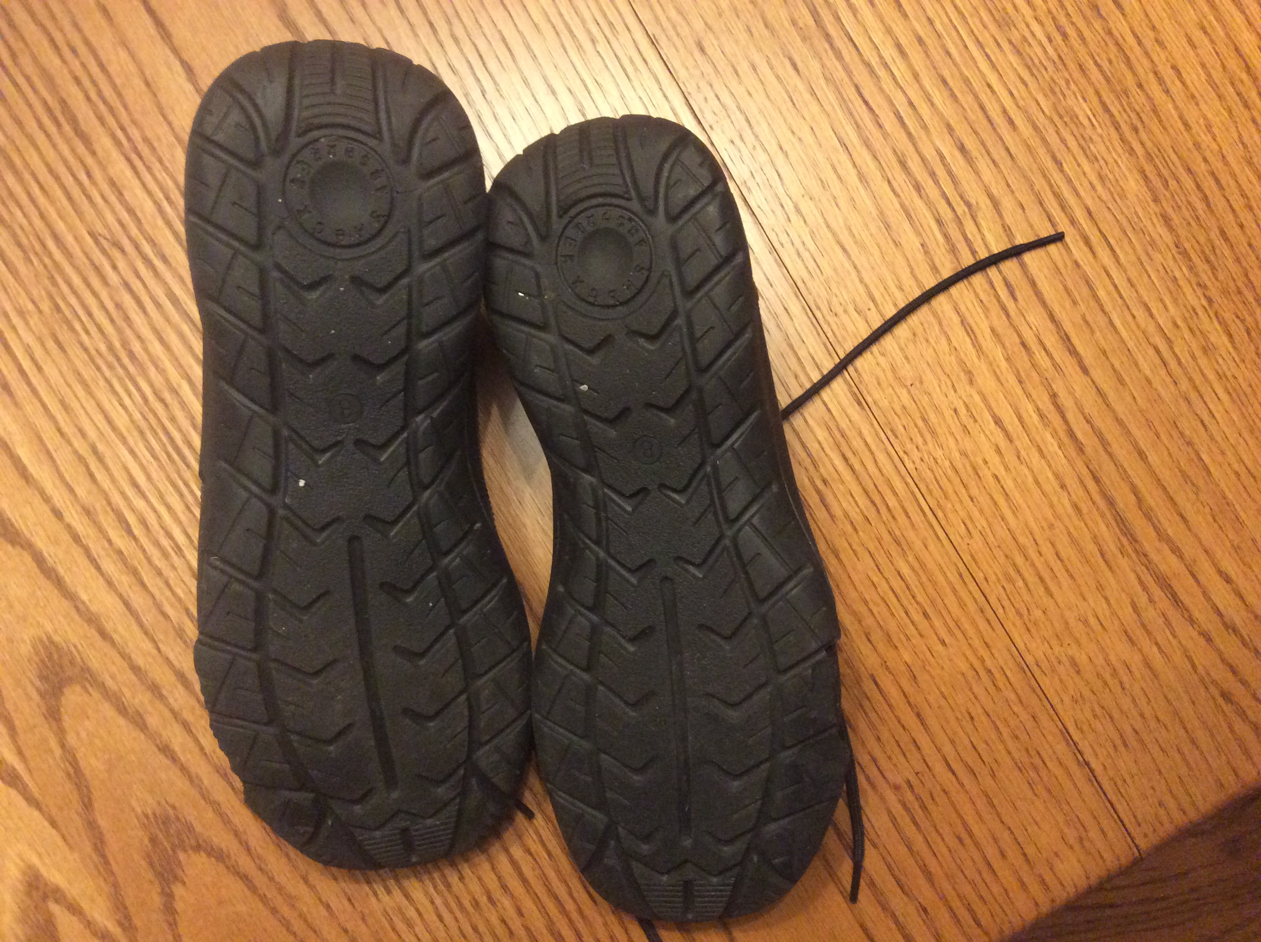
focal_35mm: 32
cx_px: 630
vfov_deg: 44.1
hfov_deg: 56.9
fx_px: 1164
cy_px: 471
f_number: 2.4
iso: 320
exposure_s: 1/15
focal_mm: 3.3
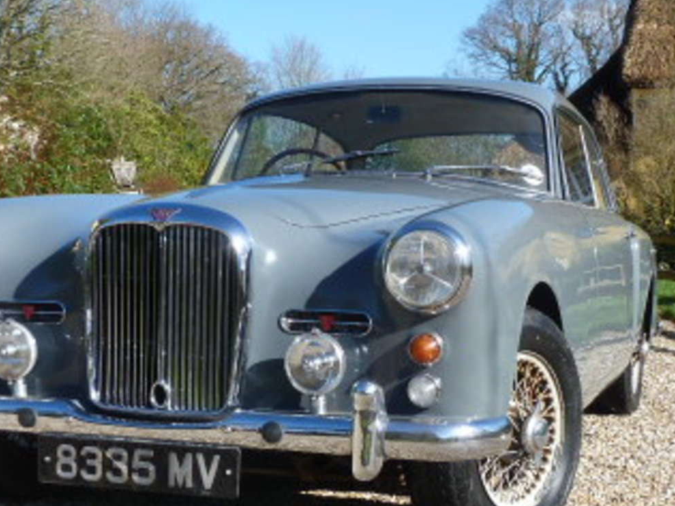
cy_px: 271
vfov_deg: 22.6
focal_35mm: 65
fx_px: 1267
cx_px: 397
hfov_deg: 29.8
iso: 80
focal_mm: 5.8
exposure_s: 1/250
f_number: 5
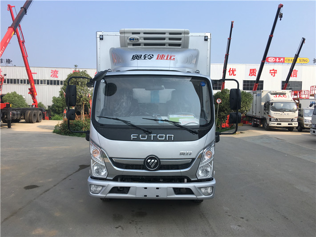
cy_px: 118
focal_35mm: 29
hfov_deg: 61.7
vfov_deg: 48.2
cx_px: 158
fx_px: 265
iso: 25
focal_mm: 4.15
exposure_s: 1/905
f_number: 2.2
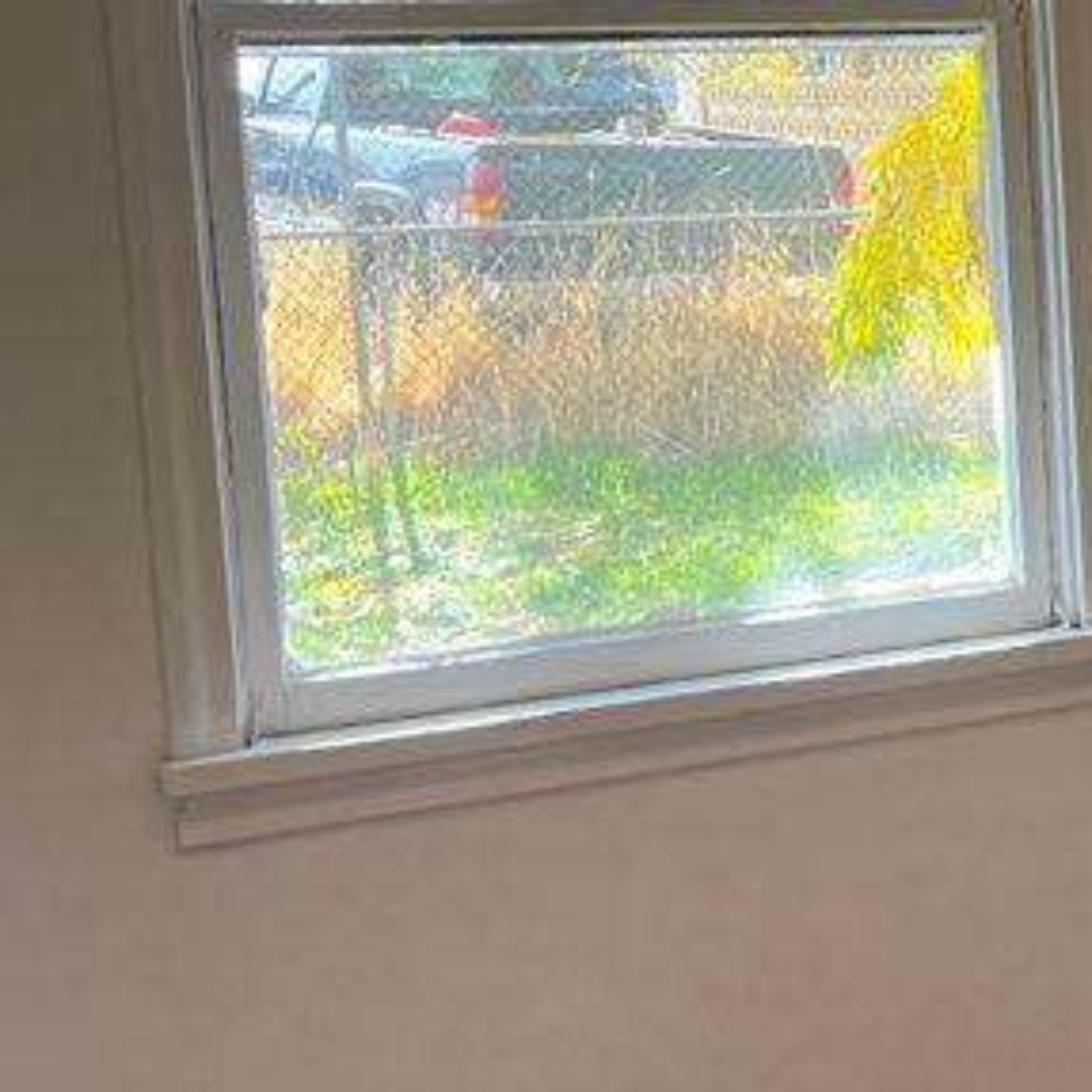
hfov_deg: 17.7
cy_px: 365
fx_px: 2927
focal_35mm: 82
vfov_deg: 21.1
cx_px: 1857
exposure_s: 1/120
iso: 64
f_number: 1.5
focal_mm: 5.7
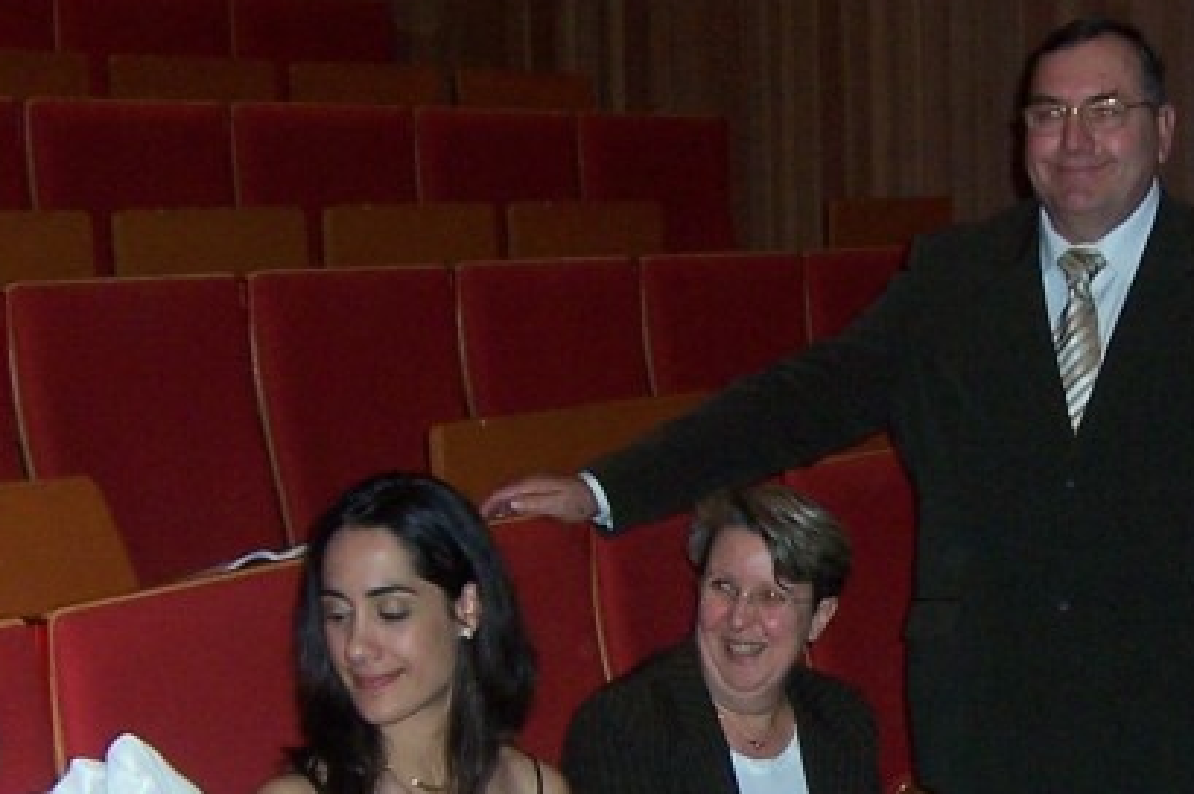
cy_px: 607
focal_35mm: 86
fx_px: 2850
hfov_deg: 23.5
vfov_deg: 15.8
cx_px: 841
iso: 140
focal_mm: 5.5
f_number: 2.8
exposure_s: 1/60
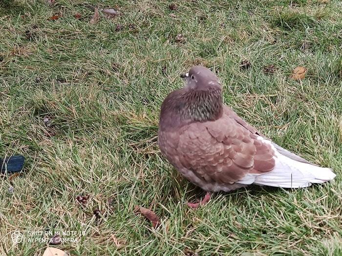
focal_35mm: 41
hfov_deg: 45.8
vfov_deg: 35.1
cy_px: 128
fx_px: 405
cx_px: 171
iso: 231
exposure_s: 1/120
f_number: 2
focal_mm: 8.16
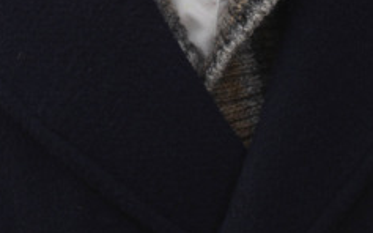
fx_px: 2714
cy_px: -276
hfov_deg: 7.9
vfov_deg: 4.8
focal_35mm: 267
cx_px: 143
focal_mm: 95
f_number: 5.6
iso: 200
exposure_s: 1/250
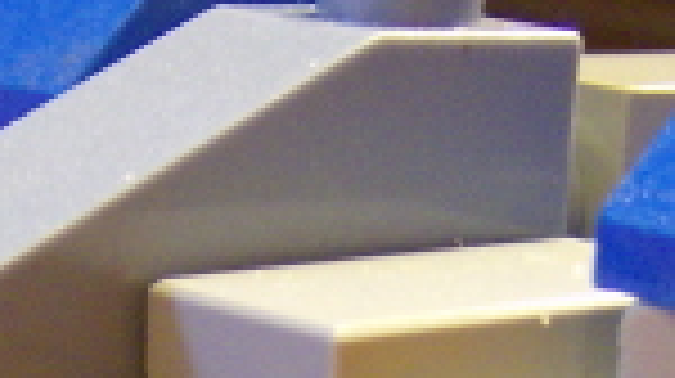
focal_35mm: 167
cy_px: 754
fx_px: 2986
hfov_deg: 12.9
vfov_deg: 7.0
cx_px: 189
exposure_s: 1/4.99
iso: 200
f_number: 2.8
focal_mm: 6
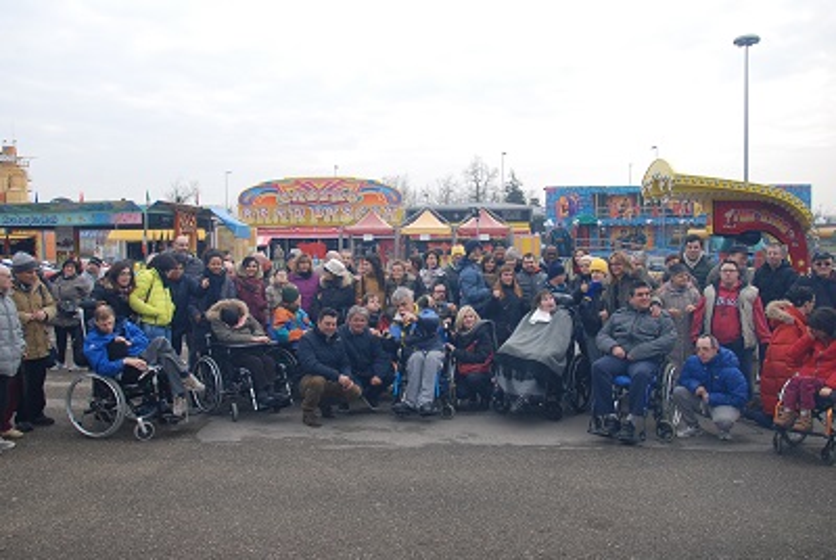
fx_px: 628
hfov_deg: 67.3
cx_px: 418
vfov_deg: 48.1
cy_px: 280
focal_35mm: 27
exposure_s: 1/200
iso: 100
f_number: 5.6
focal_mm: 18
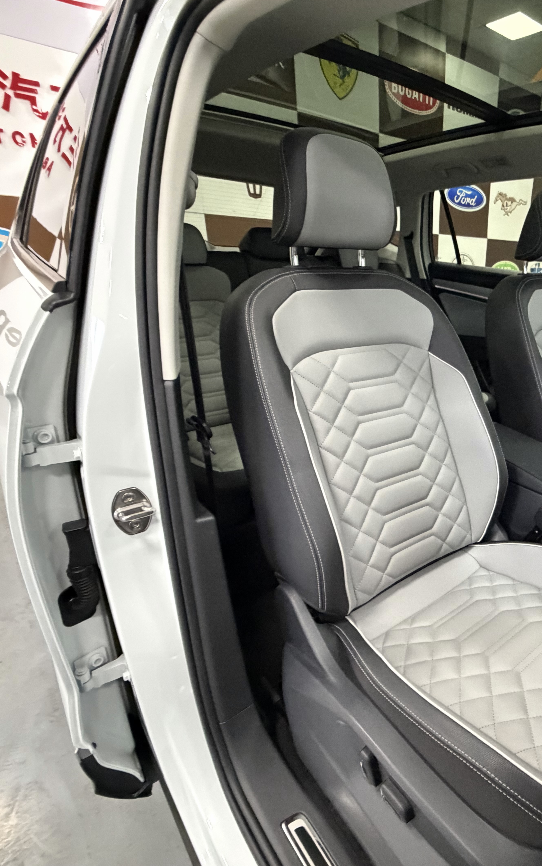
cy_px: 432
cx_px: 453
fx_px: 473
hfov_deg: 54.5
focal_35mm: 20
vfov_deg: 85.1
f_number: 2.2
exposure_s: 1/33
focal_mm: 2.22
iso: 1000
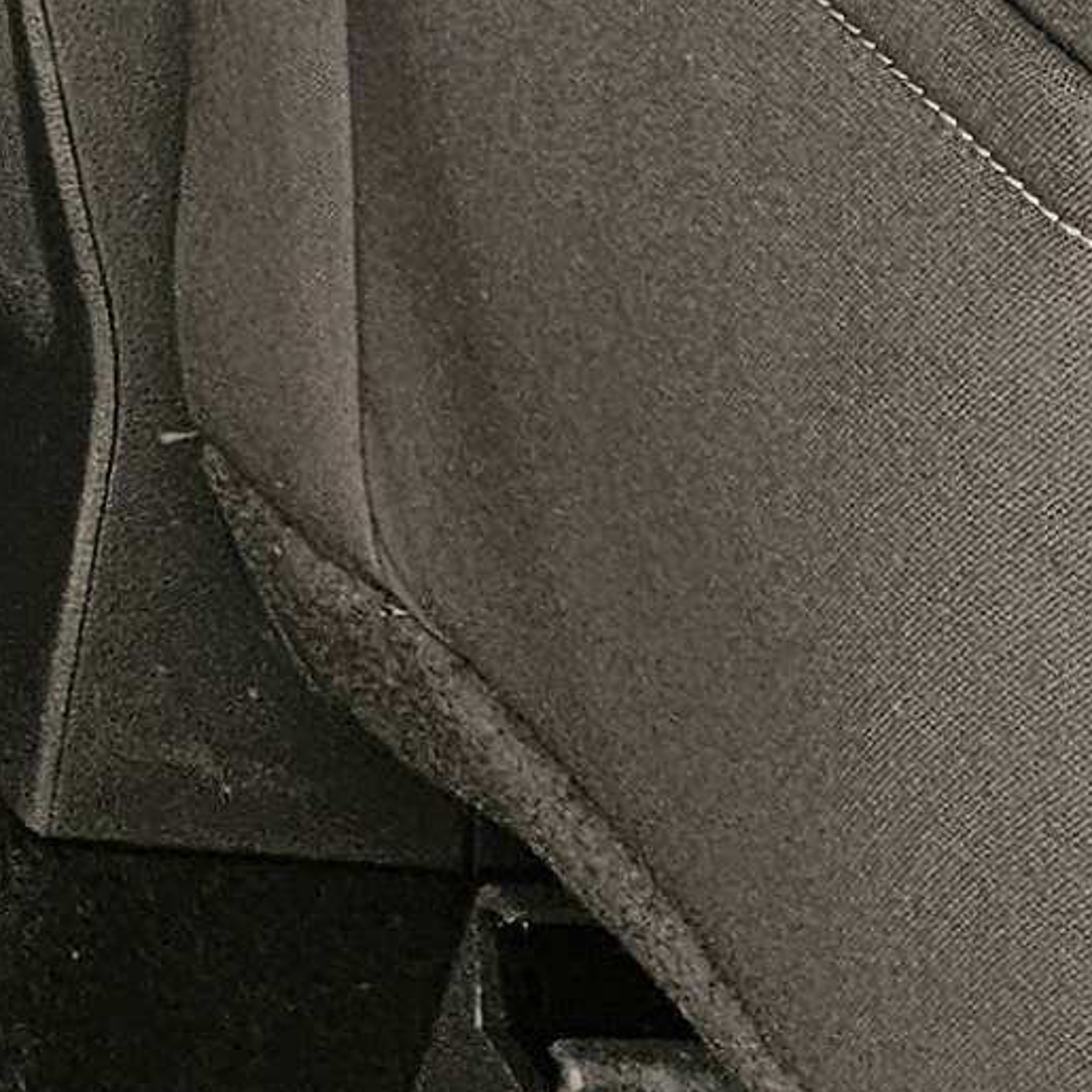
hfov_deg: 9.3
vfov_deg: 10.1
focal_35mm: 158
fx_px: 5639
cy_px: -1198
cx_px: -1908
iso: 64
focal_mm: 5.4
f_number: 1.8
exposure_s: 1/100
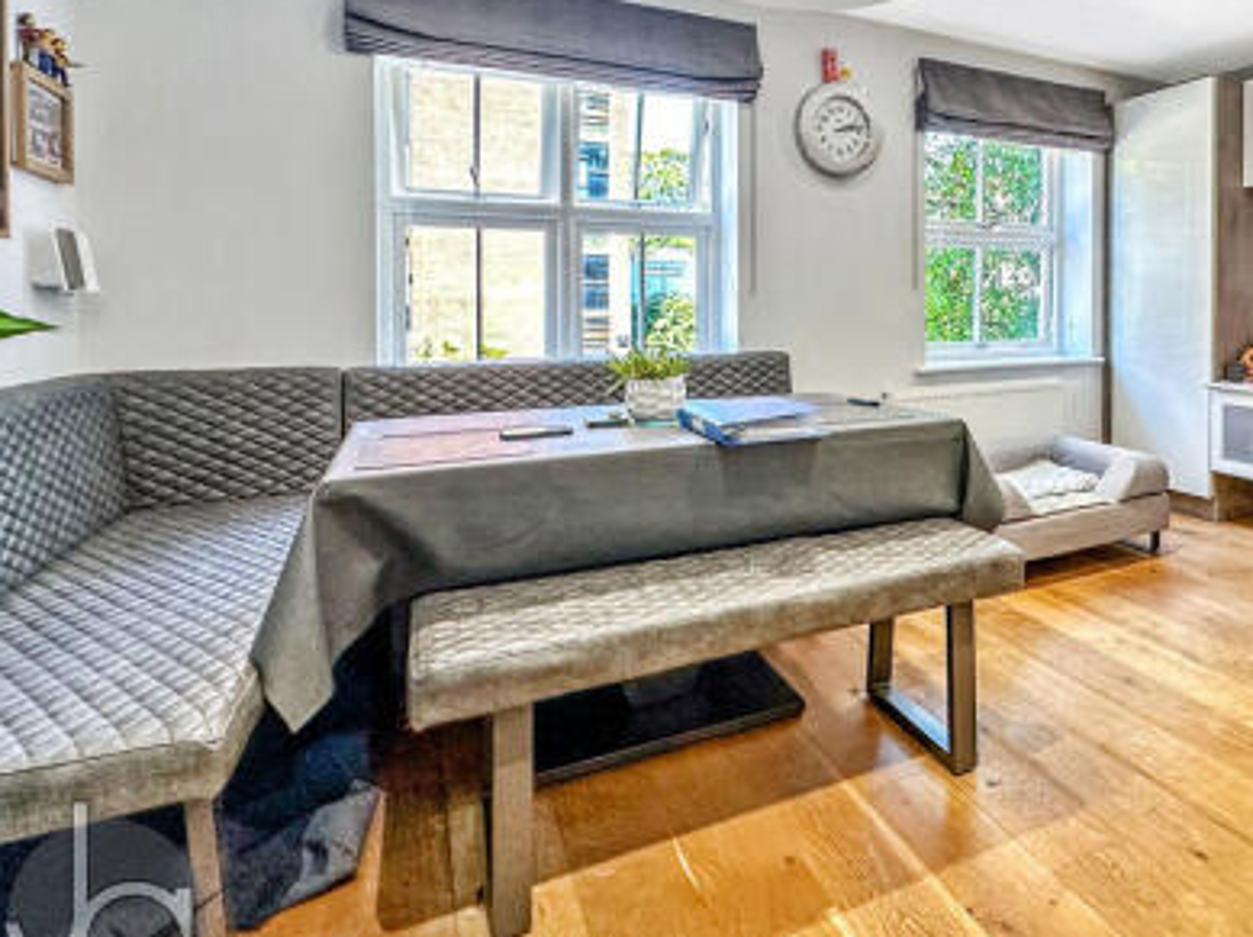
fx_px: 759
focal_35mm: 21
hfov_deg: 75.2
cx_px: 884
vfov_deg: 63.1
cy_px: 401
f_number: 2.2
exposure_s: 1/100
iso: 200
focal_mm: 2.22
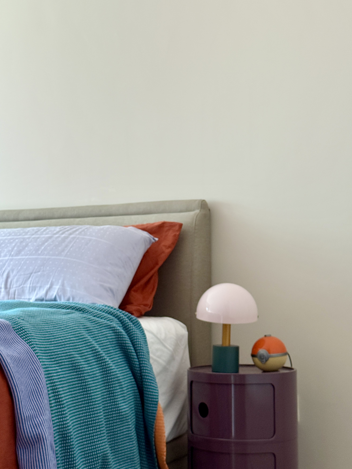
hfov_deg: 26.6
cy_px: 264
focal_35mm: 55
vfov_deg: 34.9
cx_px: 188
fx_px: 746
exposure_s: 1/108
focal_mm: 6.76
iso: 160
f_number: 1.78
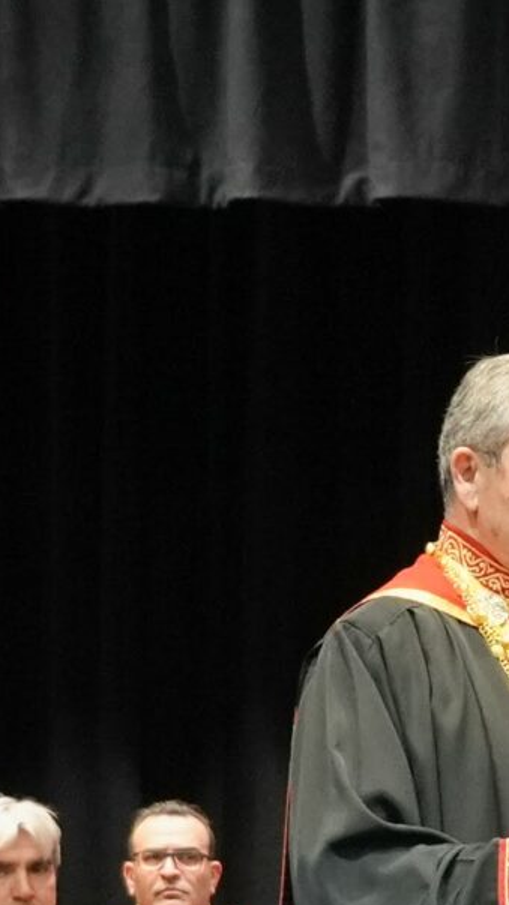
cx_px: 683
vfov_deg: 10.2
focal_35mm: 209
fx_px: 5017
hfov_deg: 5.8
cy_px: 911
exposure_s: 1/160
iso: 6400
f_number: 4.5
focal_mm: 47
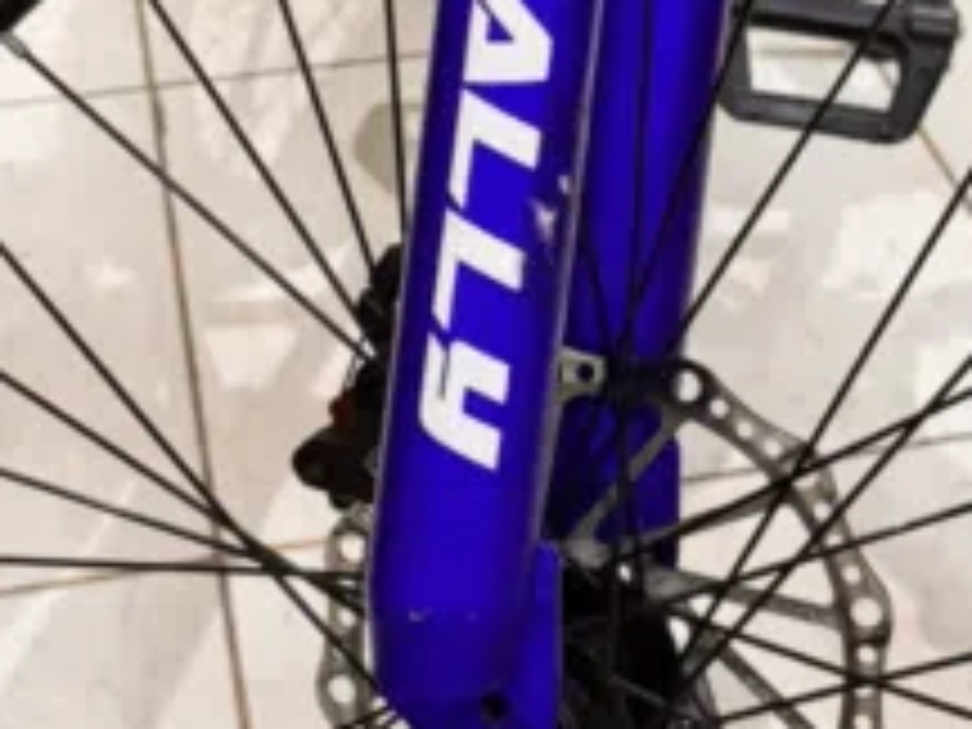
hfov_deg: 26.9
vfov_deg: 18.6
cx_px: 770
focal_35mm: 71
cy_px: -328
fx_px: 1994
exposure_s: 1/33
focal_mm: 6.76
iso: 640
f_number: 1.78
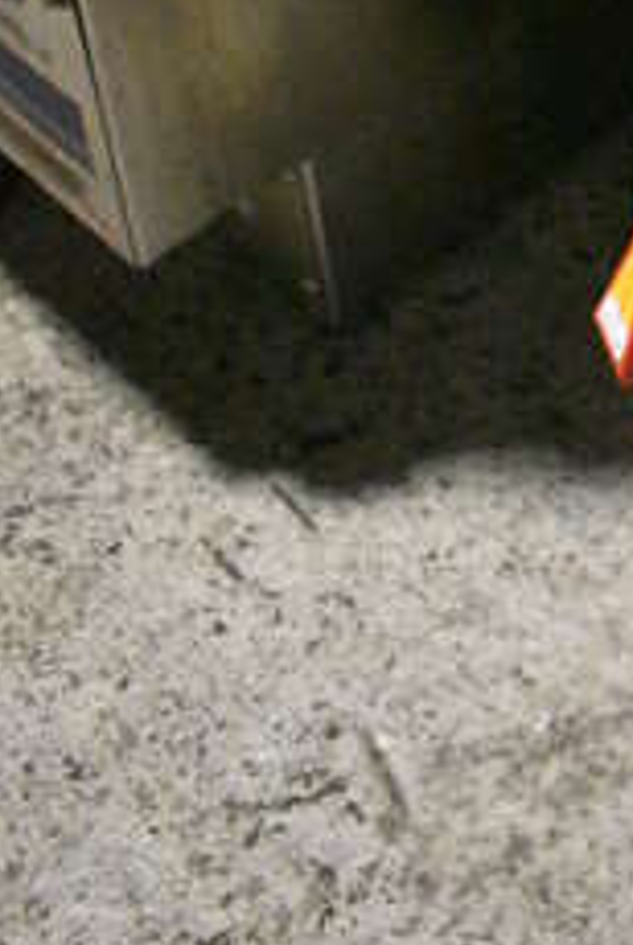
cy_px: -770
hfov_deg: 11.7
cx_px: 1217
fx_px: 2813
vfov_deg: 16.1
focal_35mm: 107
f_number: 3.5
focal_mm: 18
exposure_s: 1/125
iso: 5600
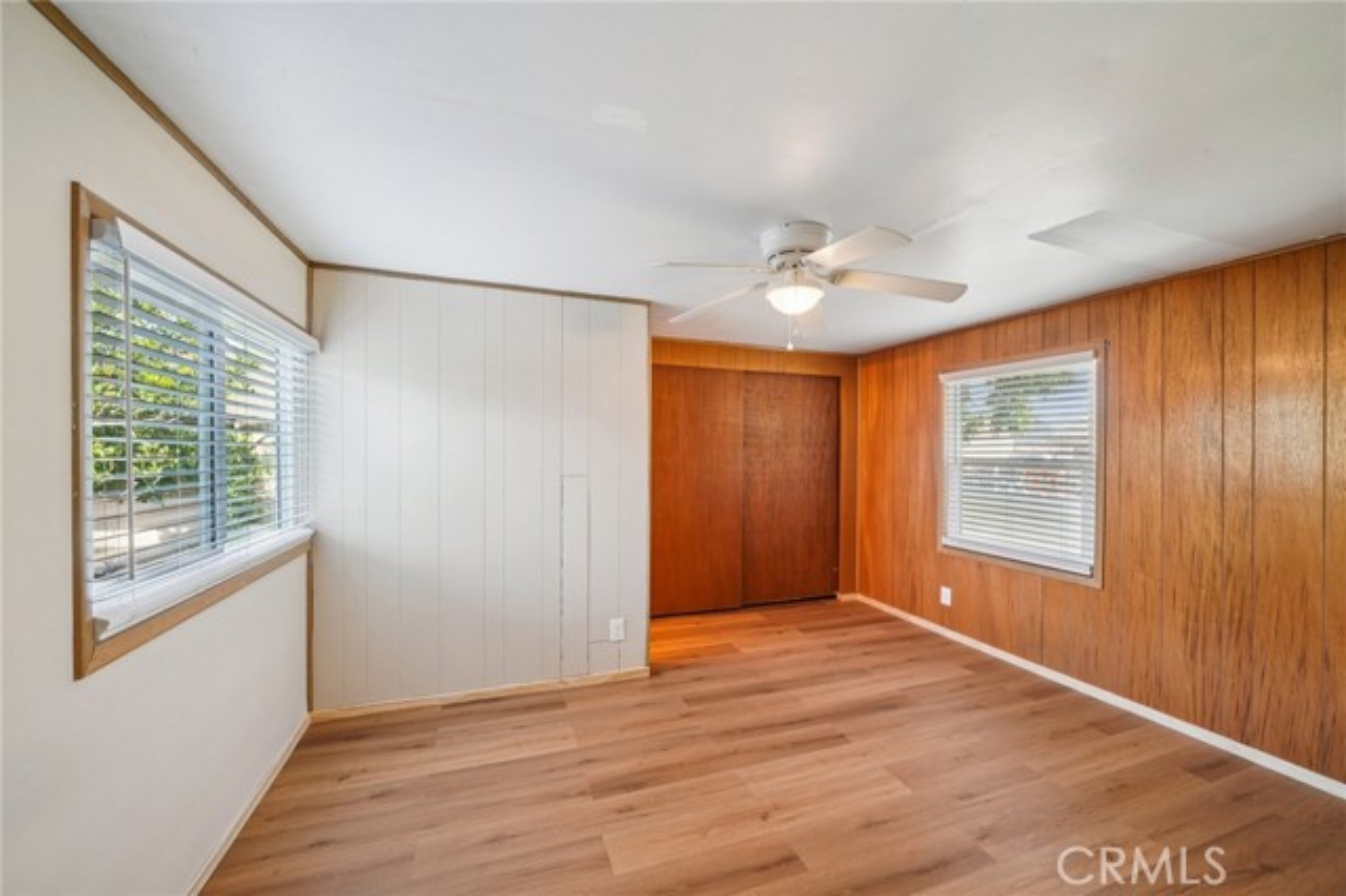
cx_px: 673
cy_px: 448
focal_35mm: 13
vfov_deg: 85.4
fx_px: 486
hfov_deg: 108.4
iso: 400
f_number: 8
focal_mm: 13
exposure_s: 1/8
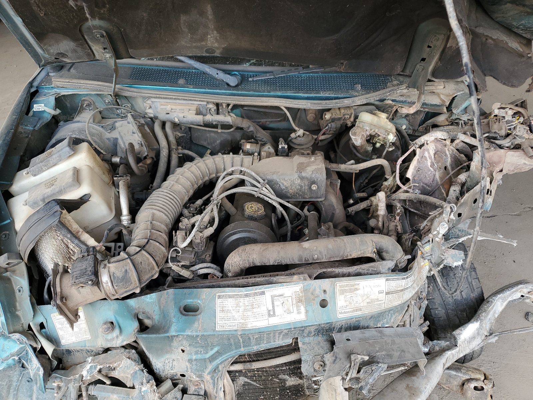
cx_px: 266
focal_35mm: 26
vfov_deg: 53.1
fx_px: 400
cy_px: 200
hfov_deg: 67.3
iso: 50
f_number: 1.5
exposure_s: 1/161
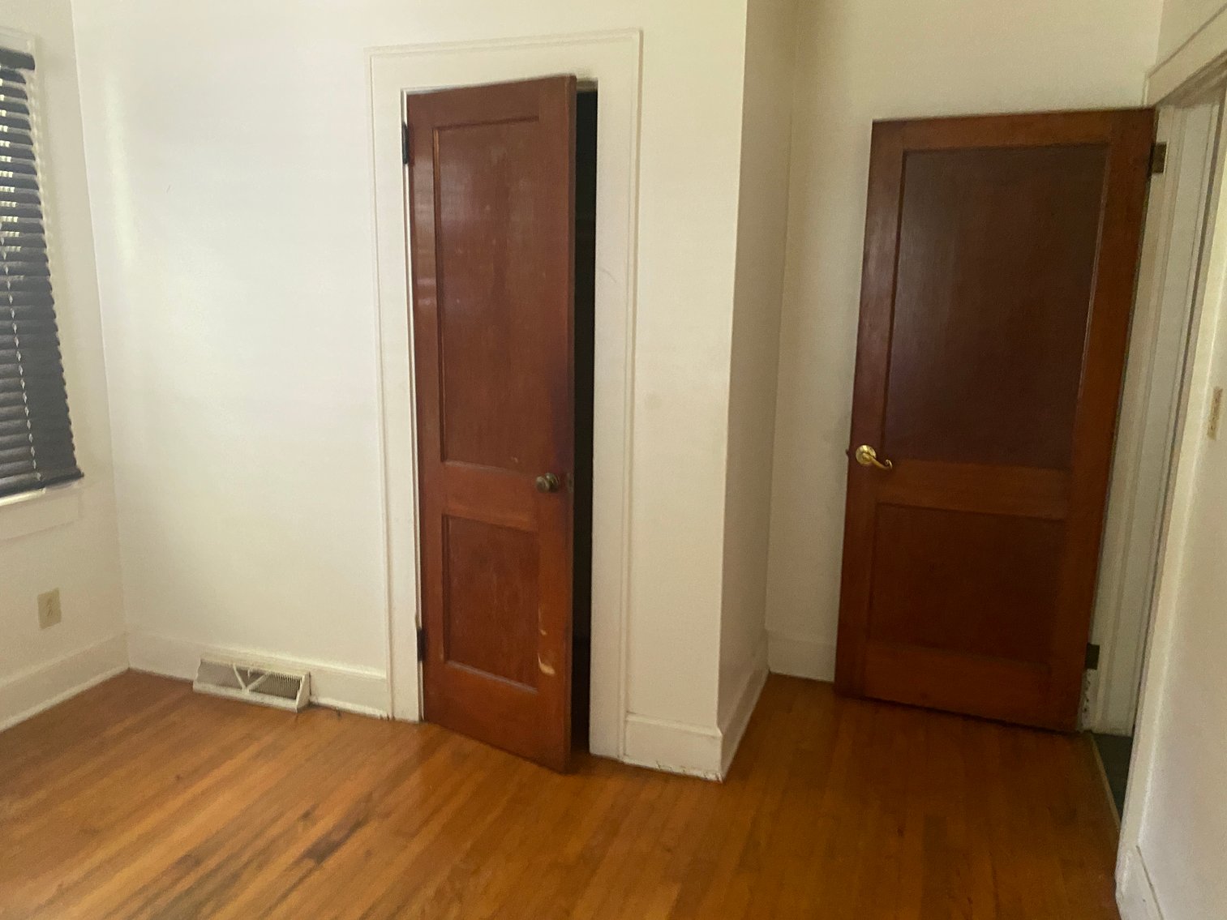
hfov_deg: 67.3
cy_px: 460
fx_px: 922
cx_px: 614
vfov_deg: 53.1
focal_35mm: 26
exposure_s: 1/40
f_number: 1.8
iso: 500
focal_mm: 4.25
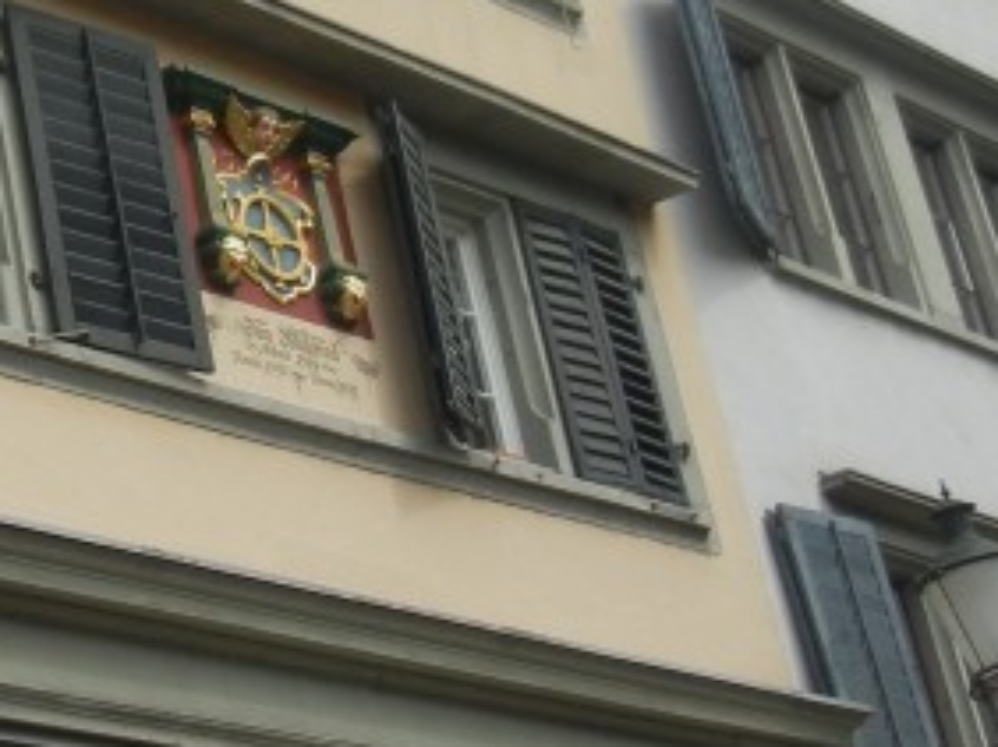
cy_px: 248
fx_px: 3140
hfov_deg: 17.5
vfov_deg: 13.5
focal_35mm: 109
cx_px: -71
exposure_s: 1/296
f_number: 7
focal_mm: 5.4
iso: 160
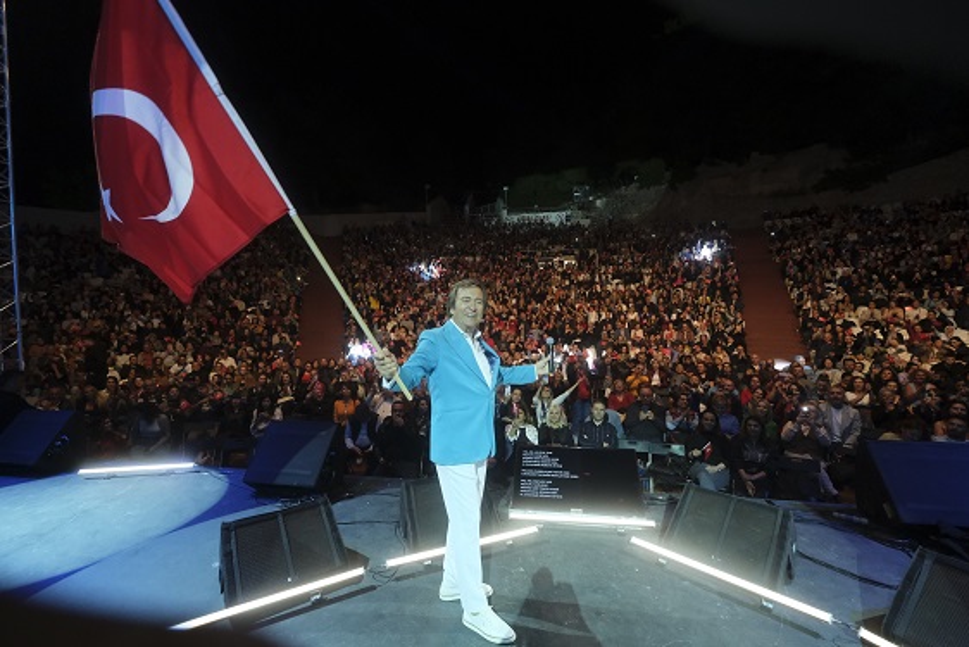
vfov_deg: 77.4
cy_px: 324
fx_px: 404
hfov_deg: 100.4
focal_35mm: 15
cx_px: 484
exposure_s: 1/250
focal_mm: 10
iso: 3200
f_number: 4
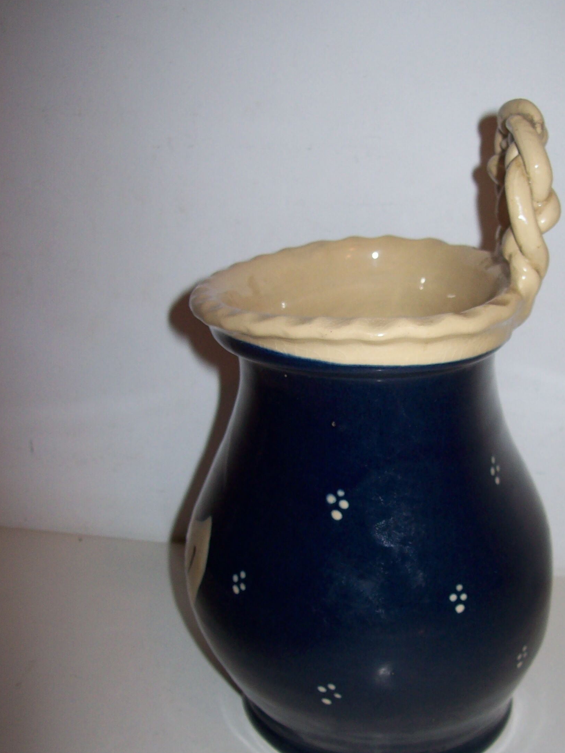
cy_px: 432
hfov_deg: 30.7
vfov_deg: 40.3
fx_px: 1023
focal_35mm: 47
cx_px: 361
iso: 80
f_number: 2.7
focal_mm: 6
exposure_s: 1/64
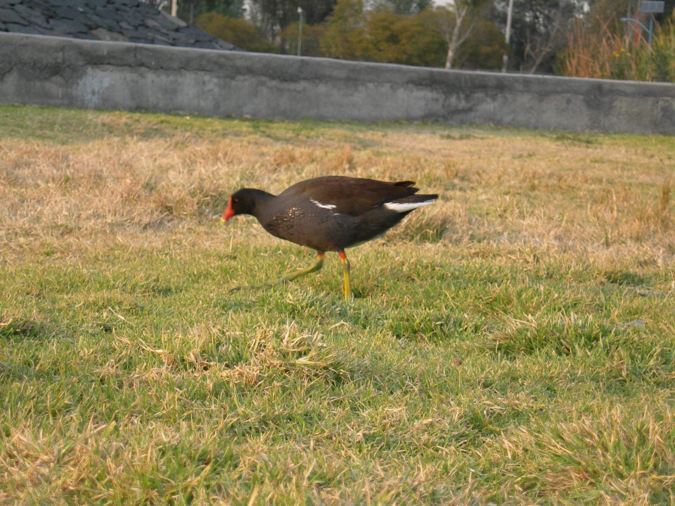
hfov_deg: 17.4
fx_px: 2203
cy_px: 253
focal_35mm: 113
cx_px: 338
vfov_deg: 13.1
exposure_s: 1/97.6
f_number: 4.9
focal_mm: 23.4
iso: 50
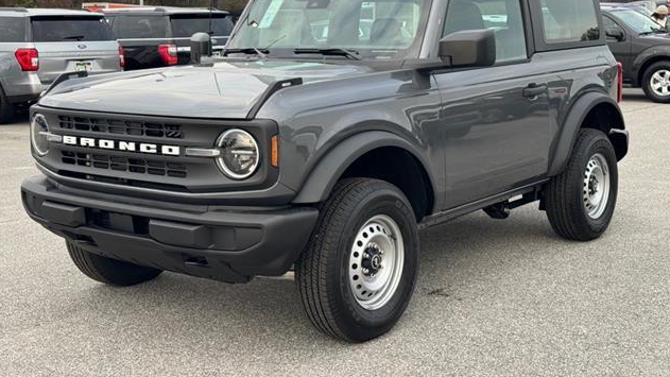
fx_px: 942
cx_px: 336
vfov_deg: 22.5
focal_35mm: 53
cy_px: 123
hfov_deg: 39.2
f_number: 1.78
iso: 64
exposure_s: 1/467
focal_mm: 6.76
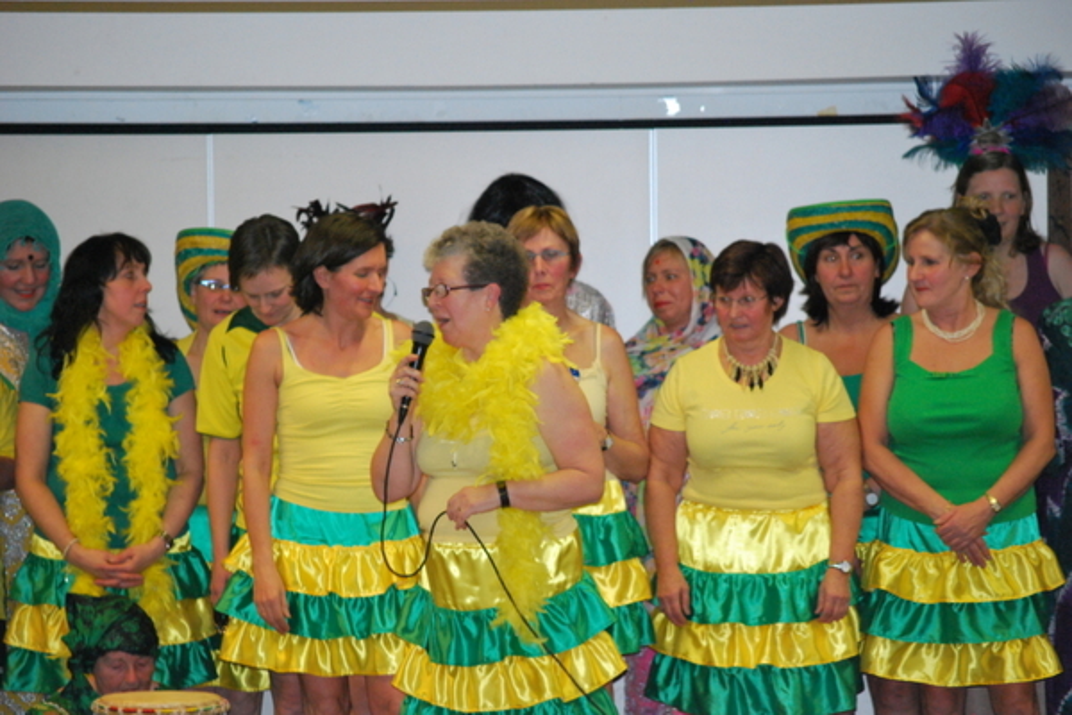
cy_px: 358
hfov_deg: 11.4
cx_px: 536
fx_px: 5360
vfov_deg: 7.6
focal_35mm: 180
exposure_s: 1/60
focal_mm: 120
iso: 1400
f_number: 4.8
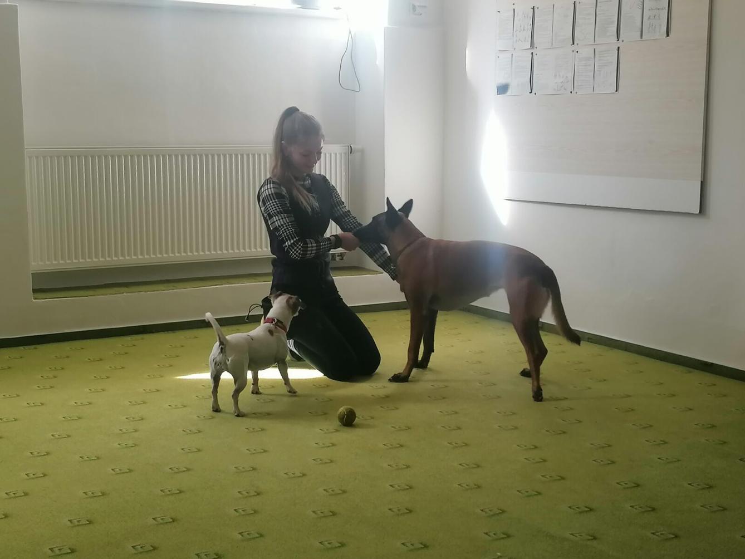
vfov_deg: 27.0
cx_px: 372
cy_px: 280
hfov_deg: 35.5
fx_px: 1162
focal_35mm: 54
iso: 64
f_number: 1.8
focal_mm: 4.75
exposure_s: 1/50
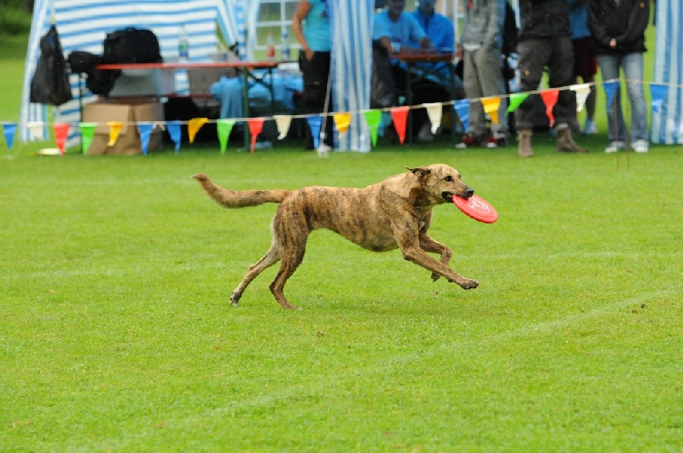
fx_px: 3410
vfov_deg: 7.6
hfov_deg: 11.4
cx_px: 342
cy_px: 226
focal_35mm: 180
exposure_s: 1/1600
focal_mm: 120
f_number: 3.2
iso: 800
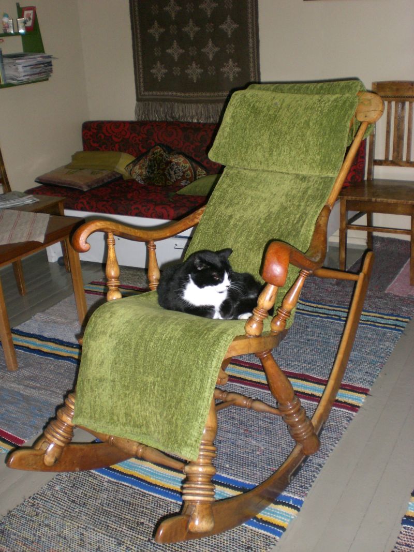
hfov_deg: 37.7
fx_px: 606
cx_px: 207
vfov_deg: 49.0
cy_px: 276
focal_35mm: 38
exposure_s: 1/60
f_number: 3.1
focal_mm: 6.3
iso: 200
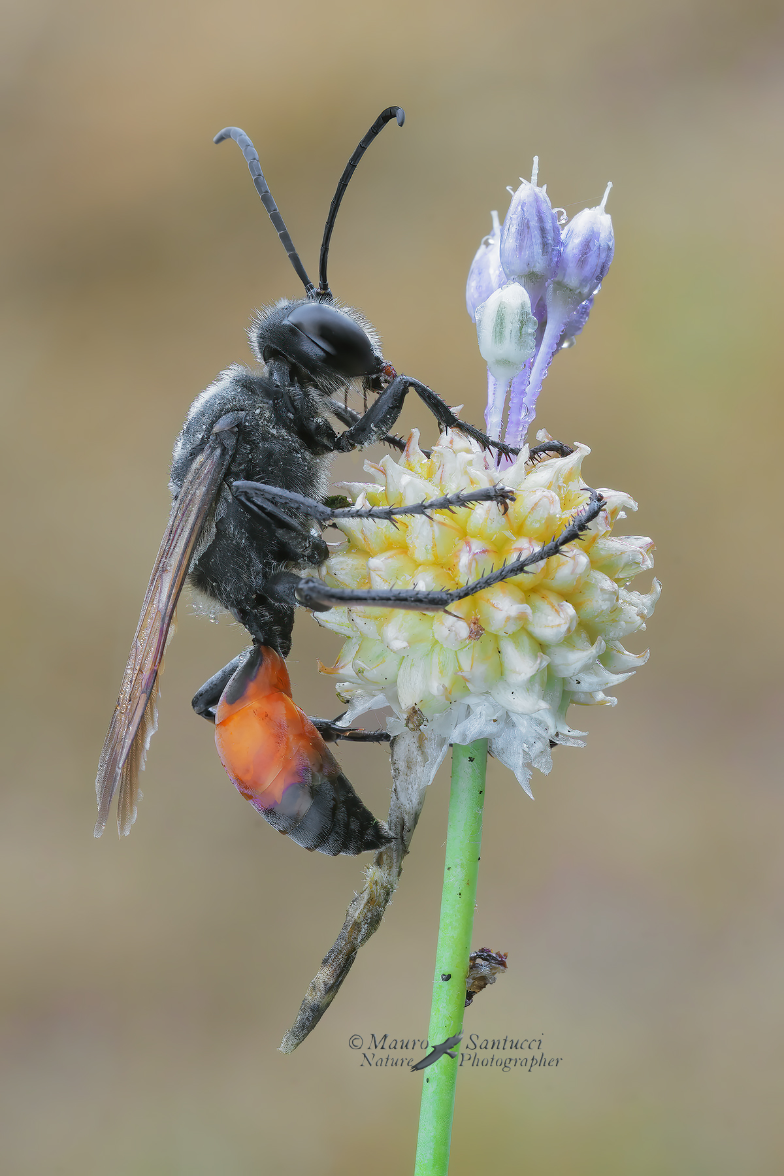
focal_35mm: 135
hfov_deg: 10.2
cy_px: 588
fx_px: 4410
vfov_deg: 15.2
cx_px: 392
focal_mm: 90
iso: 400
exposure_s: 1/3
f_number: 16
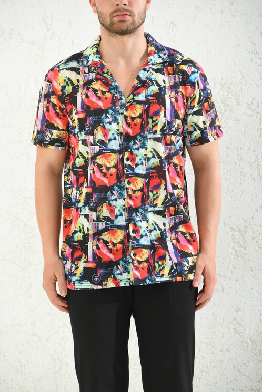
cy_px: 195
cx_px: 131
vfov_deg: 10.2
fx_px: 2192
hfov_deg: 6.8
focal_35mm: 201
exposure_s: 1/160
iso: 125
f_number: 7.1
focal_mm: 200
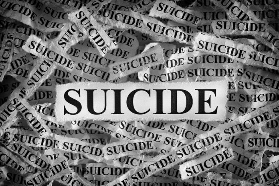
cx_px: 140
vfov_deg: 18.2
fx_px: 581
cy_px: 93
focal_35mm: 75
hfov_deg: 27.0
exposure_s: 1.3
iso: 100
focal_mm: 50
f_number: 8
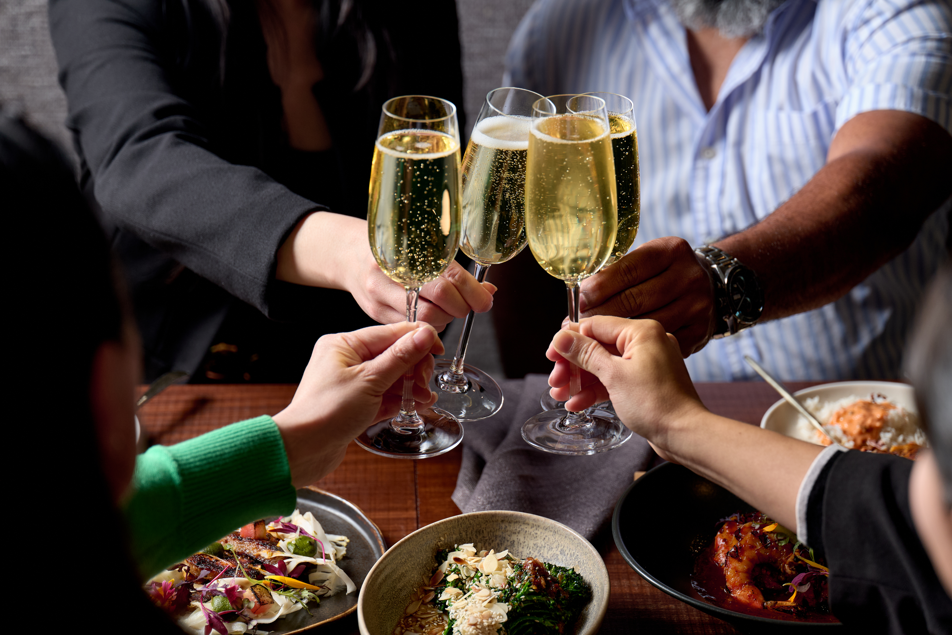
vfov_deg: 15.5
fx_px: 2327
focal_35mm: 88
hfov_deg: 23.1
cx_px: 476
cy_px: 318
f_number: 4.5
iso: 400
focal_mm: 88
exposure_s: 1/160
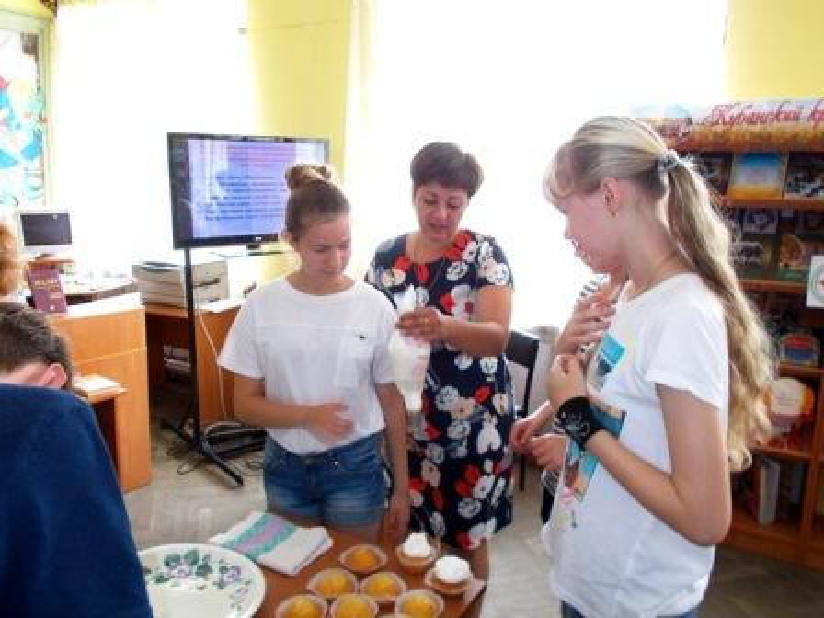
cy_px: 309
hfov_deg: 60.0
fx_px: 714
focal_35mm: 30
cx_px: 412
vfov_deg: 46.8
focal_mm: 5.3
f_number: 3.4
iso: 200
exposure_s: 1/25
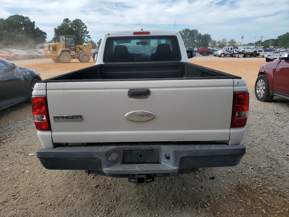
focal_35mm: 26
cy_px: 108
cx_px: 144
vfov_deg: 53.1
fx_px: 217
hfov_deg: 67.3
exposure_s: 1/2500
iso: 50
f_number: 1.5
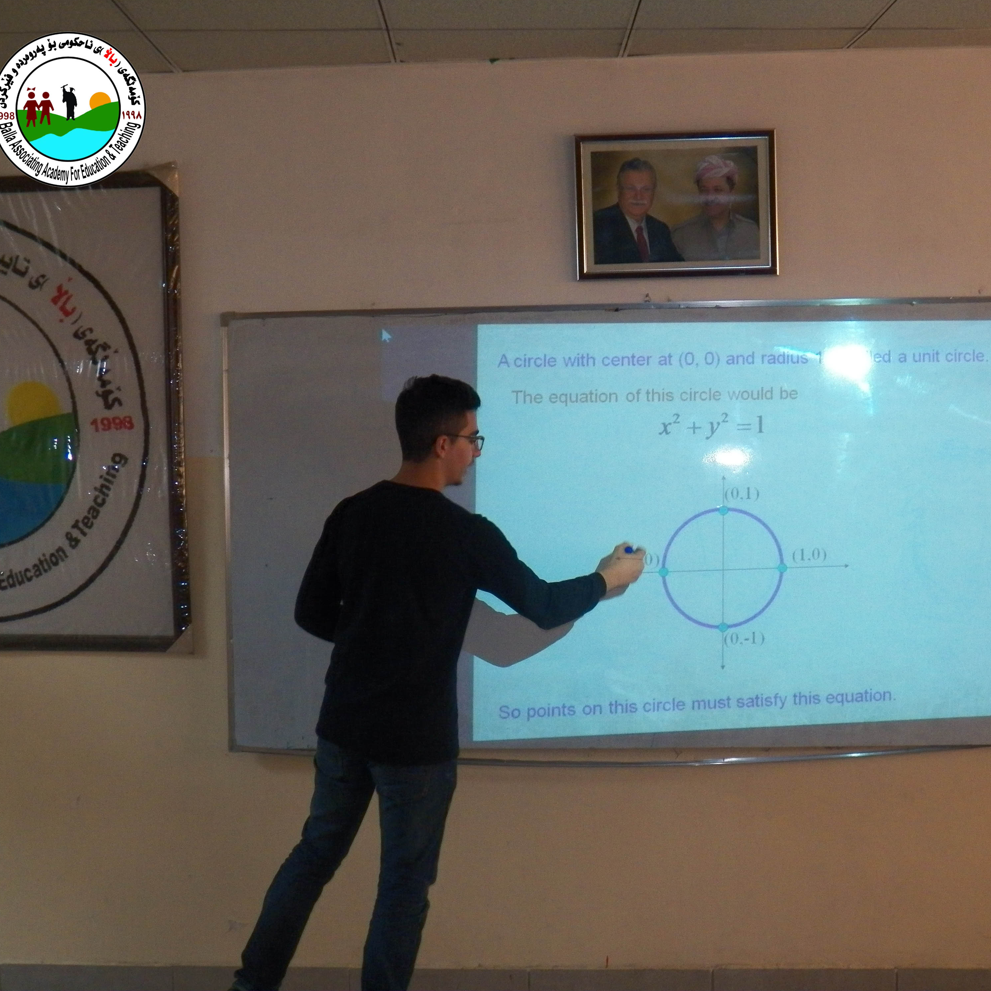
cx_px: 616
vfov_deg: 32.8
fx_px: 1684
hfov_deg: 32.6
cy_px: 495
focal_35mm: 52
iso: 400
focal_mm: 7.9
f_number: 3.2
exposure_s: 1/40
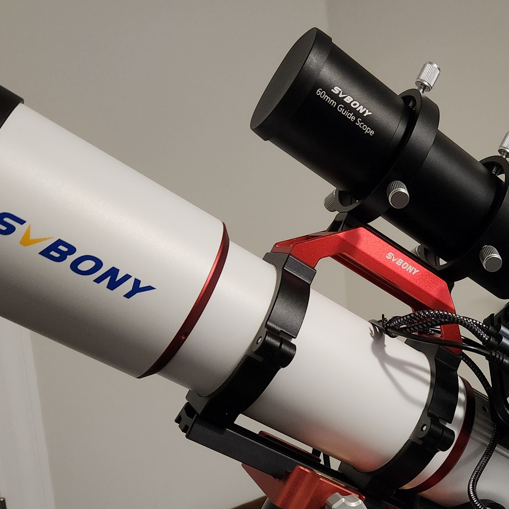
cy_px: 372
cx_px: 420
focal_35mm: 46
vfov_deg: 36.1
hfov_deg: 35.4
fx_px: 765
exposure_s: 1/25
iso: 800
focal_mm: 5.4
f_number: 1.8
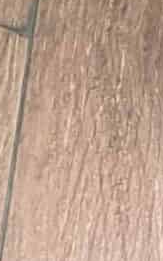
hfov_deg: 4.8
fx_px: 1536
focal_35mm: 216
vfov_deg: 8.5
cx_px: -728
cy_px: -446
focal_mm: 4.2
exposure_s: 1/50
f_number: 1.6
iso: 250
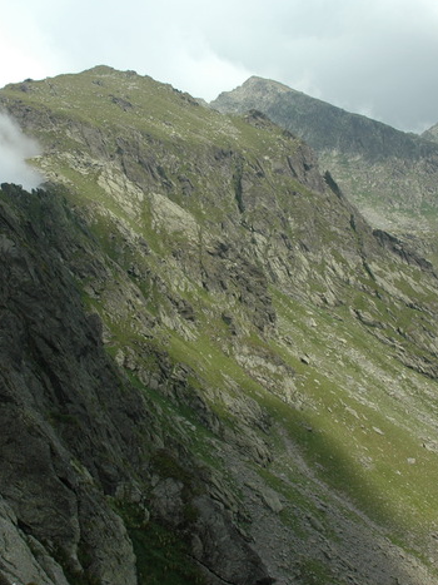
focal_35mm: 40
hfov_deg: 35.9
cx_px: 201
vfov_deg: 46.8
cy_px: 286
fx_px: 675
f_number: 9
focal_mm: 18
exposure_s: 1/320
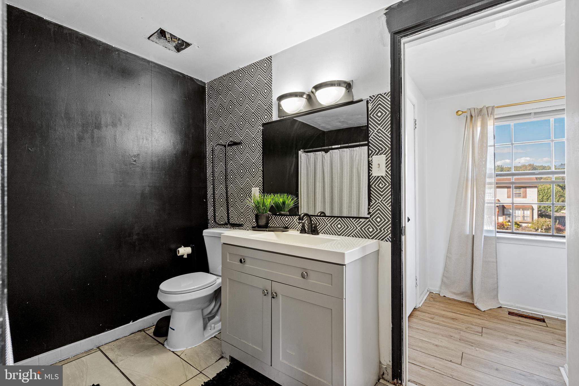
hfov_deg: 96.7
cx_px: 290
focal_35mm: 16
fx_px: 257
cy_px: 193
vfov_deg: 73.7
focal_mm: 16
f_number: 8
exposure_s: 1/4
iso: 250
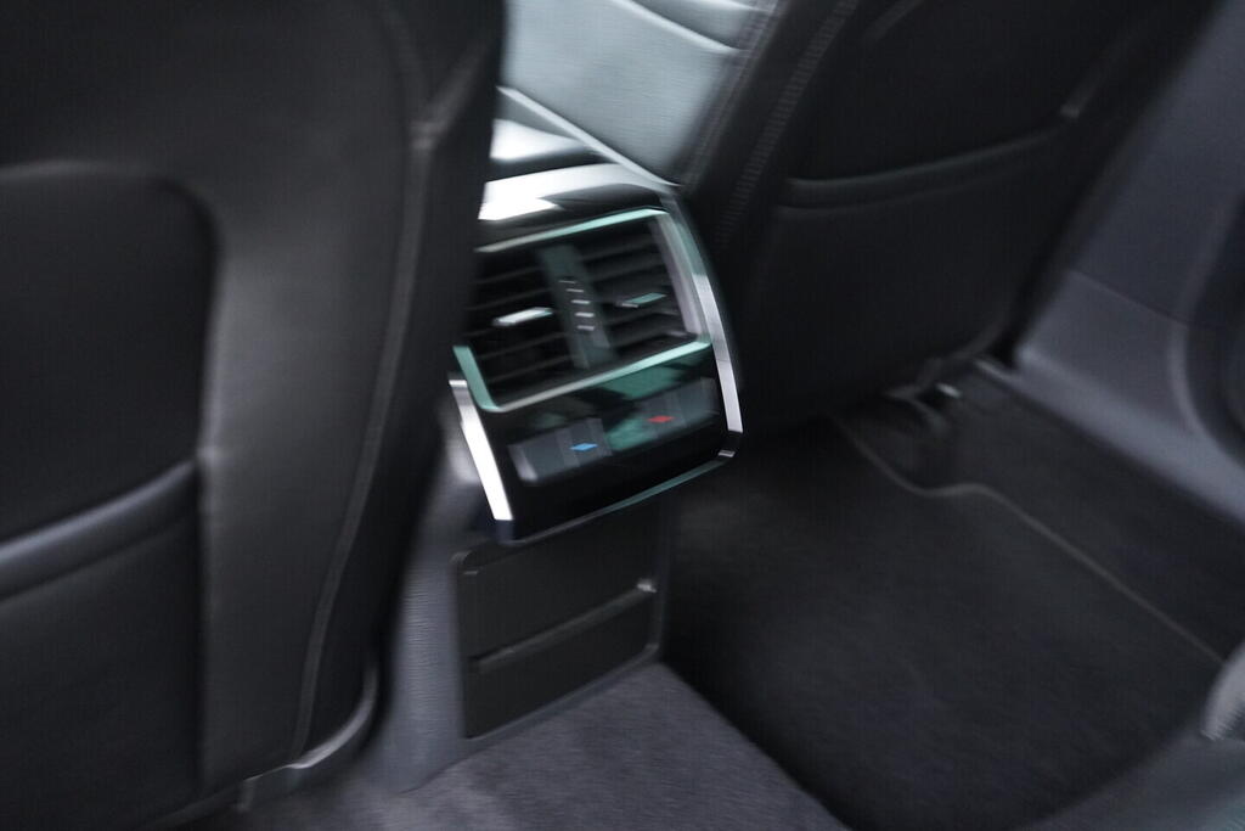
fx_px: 1245
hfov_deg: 53.1
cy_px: 416
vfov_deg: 36.9
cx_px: 622
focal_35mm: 36
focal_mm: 24
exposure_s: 1/40
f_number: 2.8
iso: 3200
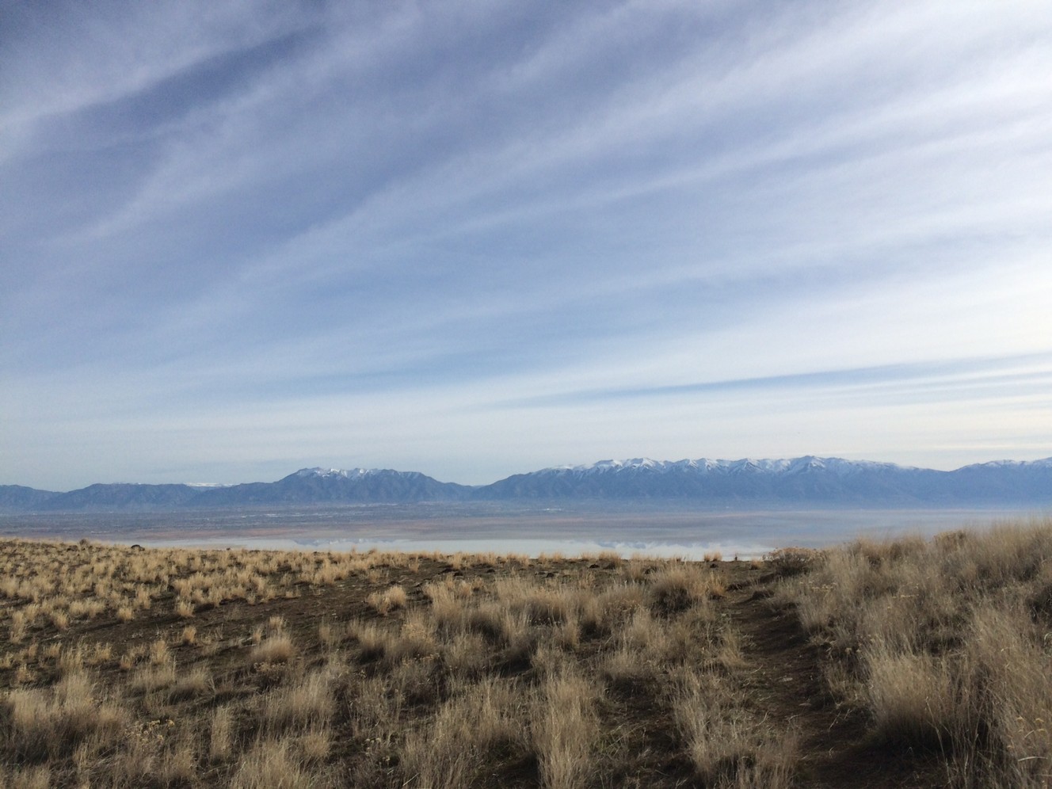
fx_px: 881
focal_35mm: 29
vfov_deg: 48.2
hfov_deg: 61.7
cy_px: 394
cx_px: 526
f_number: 2.2
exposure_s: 1/5128
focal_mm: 4.15
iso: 32
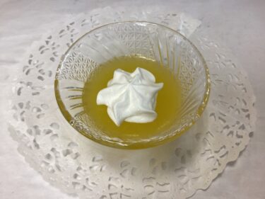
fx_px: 237
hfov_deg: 58.4
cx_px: 132
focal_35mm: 31
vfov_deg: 45.4
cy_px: 100
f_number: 2.4
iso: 100
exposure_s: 1/60
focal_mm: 3.3
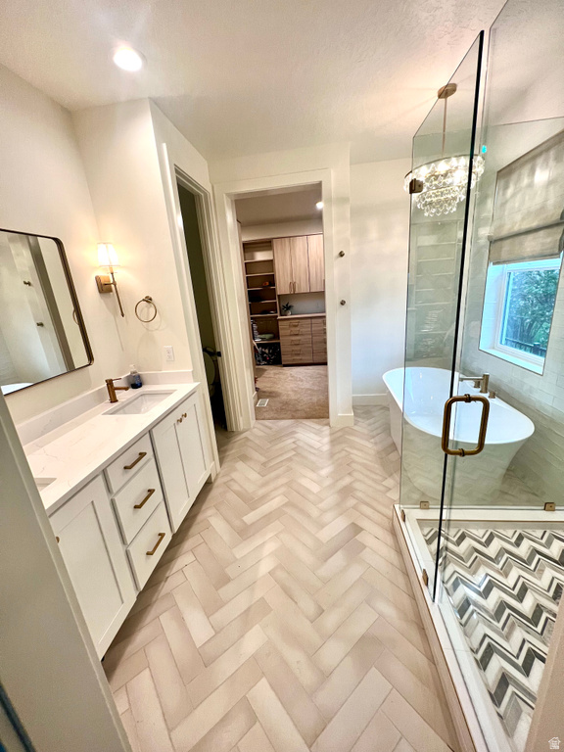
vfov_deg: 106.2
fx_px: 282
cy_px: 376
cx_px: 282
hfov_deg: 89.9
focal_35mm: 13
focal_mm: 1.57
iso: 160
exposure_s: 1/120
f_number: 1.8
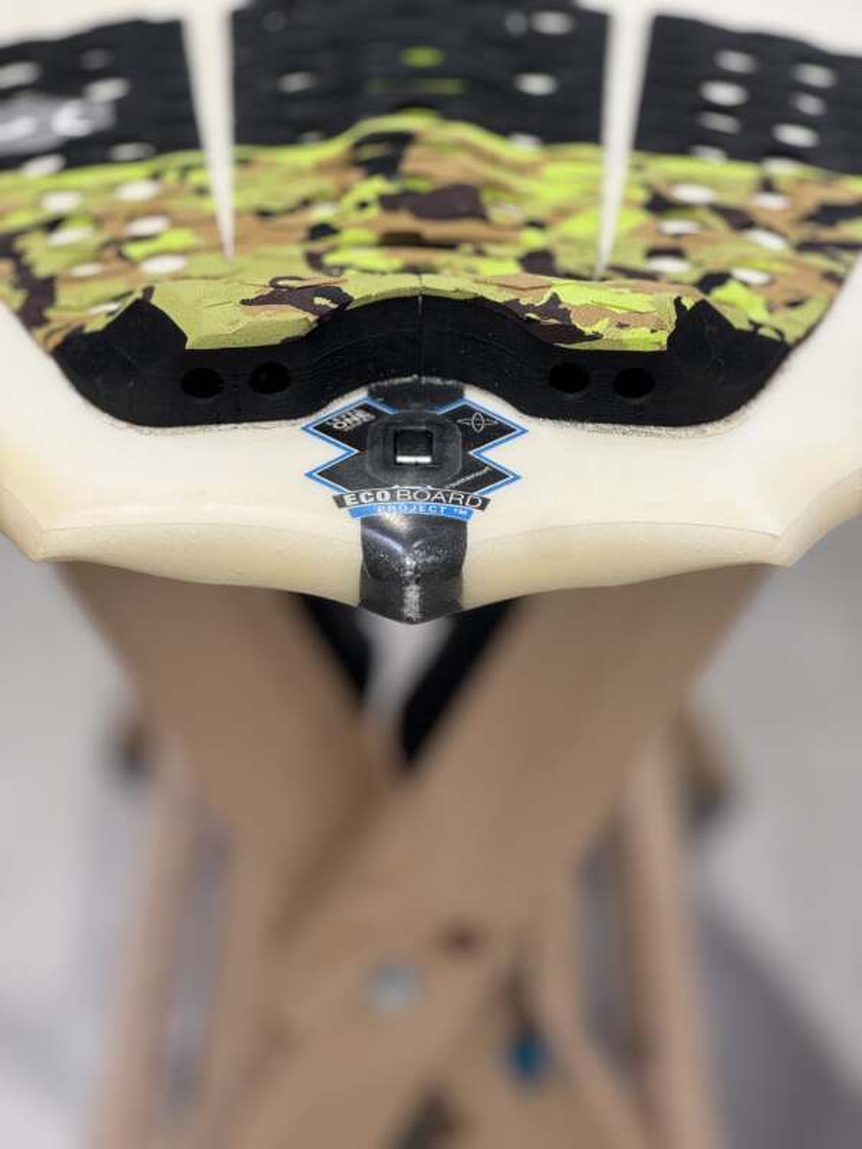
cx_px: 431
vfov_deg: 25.3
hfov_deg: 19.1
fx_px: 2557
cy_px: 574
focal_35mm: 77
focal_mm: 9
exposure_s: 1/100
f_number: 2.8
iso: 160
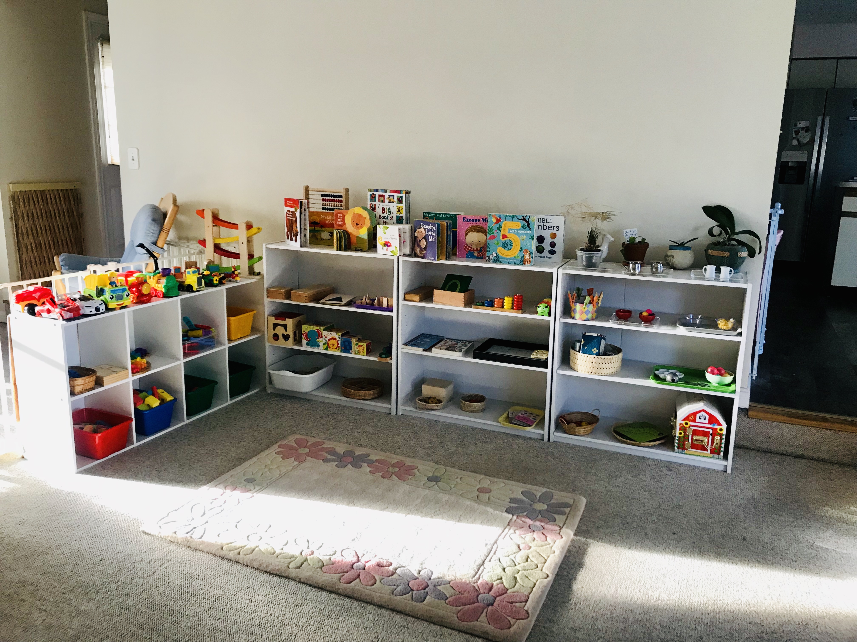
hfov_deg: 63.4
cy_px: 321
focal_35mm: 28
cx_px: 428
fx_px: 693
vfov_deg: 49.7
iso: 32
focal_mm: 3.99
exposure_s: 1/30
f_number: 1.8
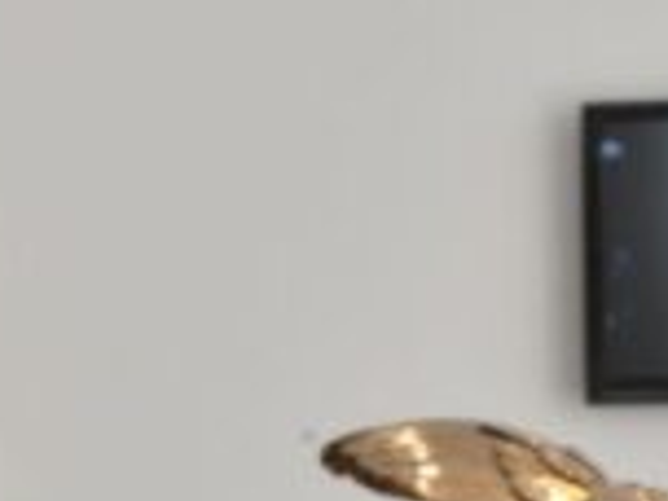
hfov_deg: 10.8
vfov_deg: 8.4
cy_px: 558
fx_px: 3377
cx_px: -418
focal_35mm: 175
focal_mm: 36
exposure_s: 1/40
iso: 400
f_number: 16
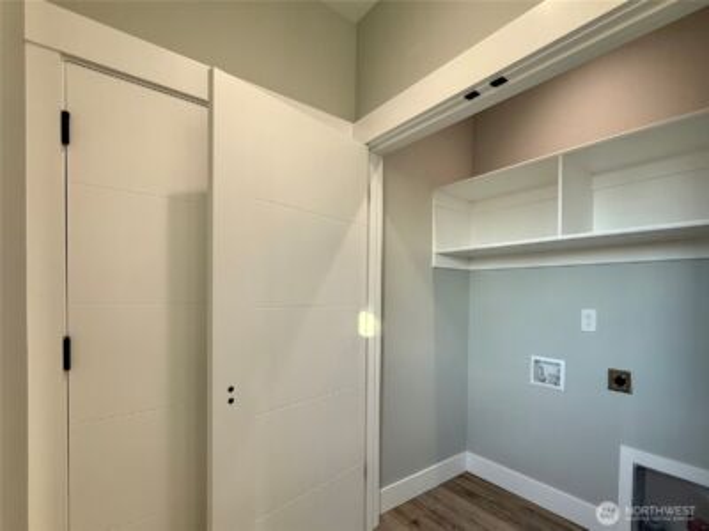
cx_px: 354
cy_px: 266
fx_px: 287
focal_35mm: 14
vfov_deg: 85.7
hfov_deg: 102.1
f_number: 2.2
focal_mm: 2.22
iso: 100
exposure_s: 1/120
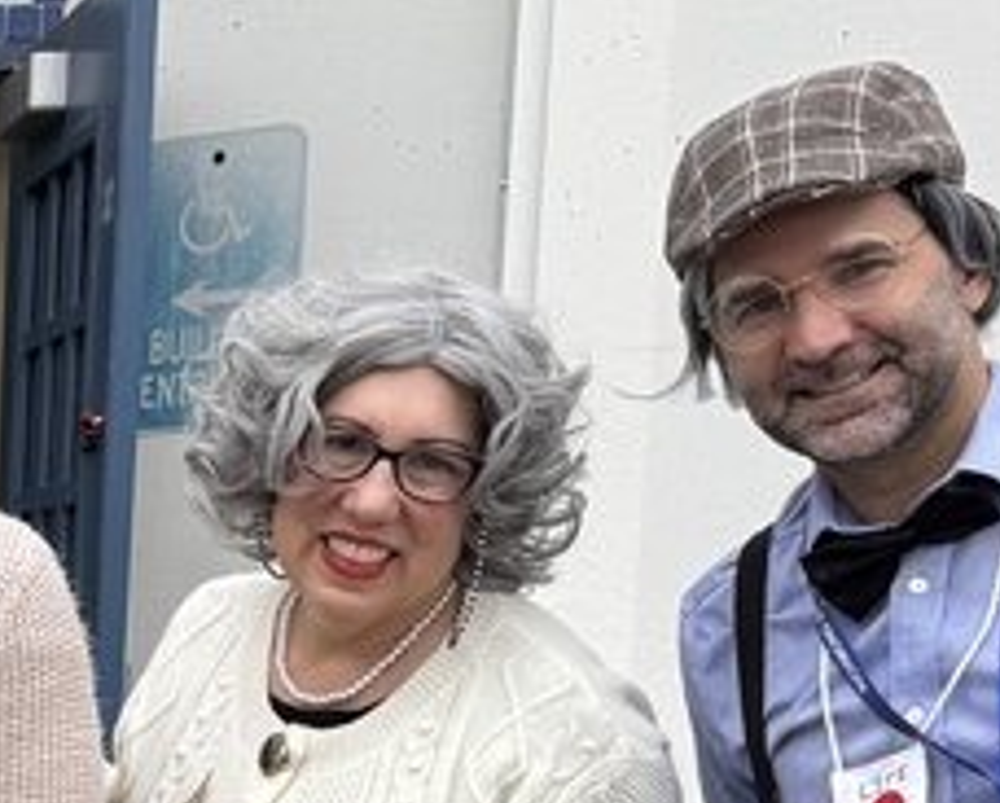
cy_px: 1224
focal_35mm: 105
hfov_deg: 16.0
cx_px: -693
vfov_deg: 13.8
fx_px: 3112
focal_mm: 6.76
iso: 80
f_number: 1.78
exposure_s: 1/283
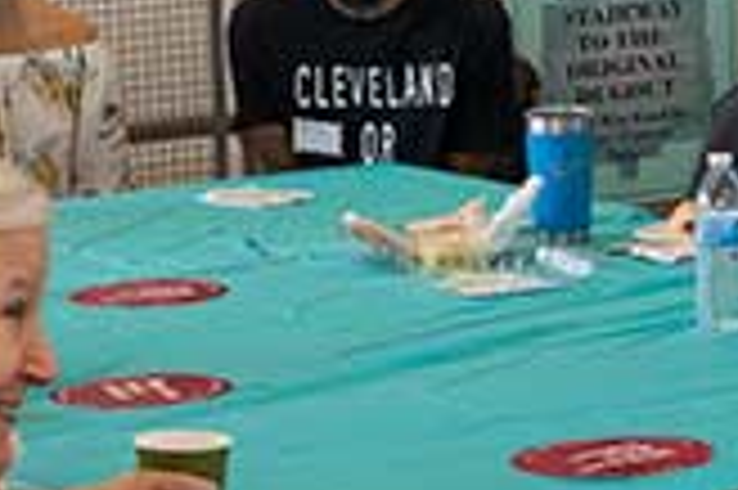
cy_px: 342
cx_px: 526
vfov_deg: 7.9
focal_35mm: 174
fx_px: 3563
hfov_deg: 11.8
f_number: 8
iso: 800
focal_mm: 38
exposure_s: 1/160
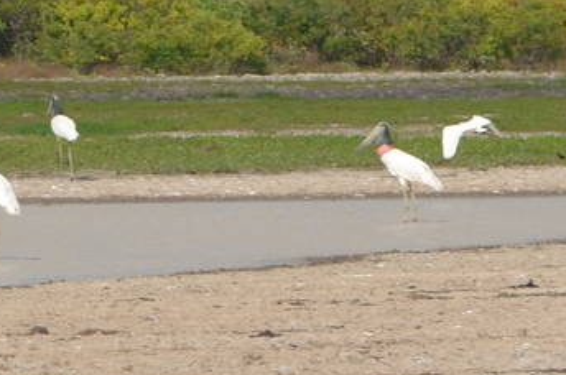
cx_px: -104
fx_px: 11173
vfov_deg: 1.9
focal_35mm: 712
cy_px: 54
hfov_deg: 2.9
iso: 100
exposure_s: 1/320
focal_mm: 102
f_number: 9
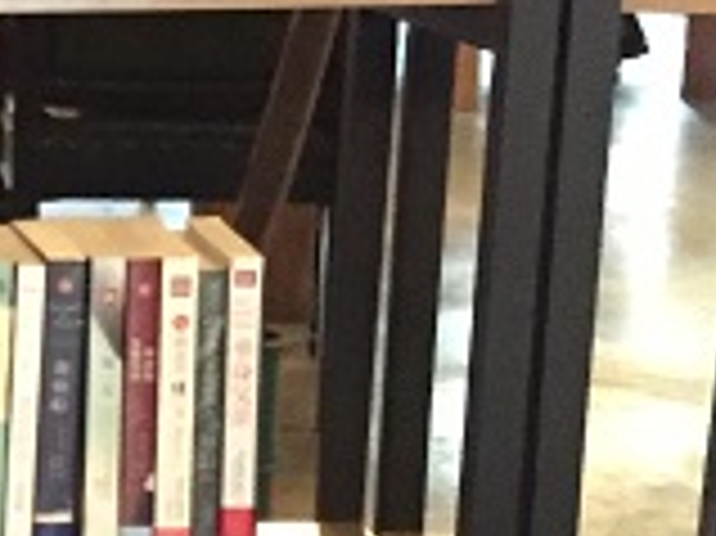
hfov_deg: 12.5
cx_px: -599
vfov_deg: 10.3
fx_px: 2956
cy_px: 430
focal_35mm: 143
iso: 1600
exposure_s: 1/17
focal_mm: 4.15
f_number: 2.2
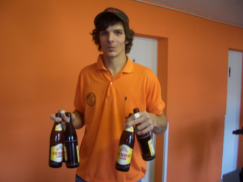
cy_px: 91
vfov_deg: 40.7
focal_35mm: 35
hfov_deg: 52.6
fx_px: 246
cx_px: 122
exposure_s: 1/15
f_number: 2.6
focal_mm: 5.8
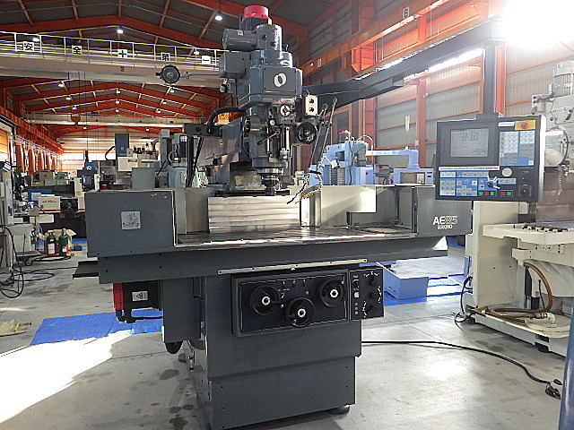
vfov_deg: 49.7
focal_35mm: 28
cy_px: 215
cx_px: 287
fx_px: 464
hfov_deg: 63.4
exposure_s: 1/45
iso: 320
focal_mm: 5
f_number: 3.5
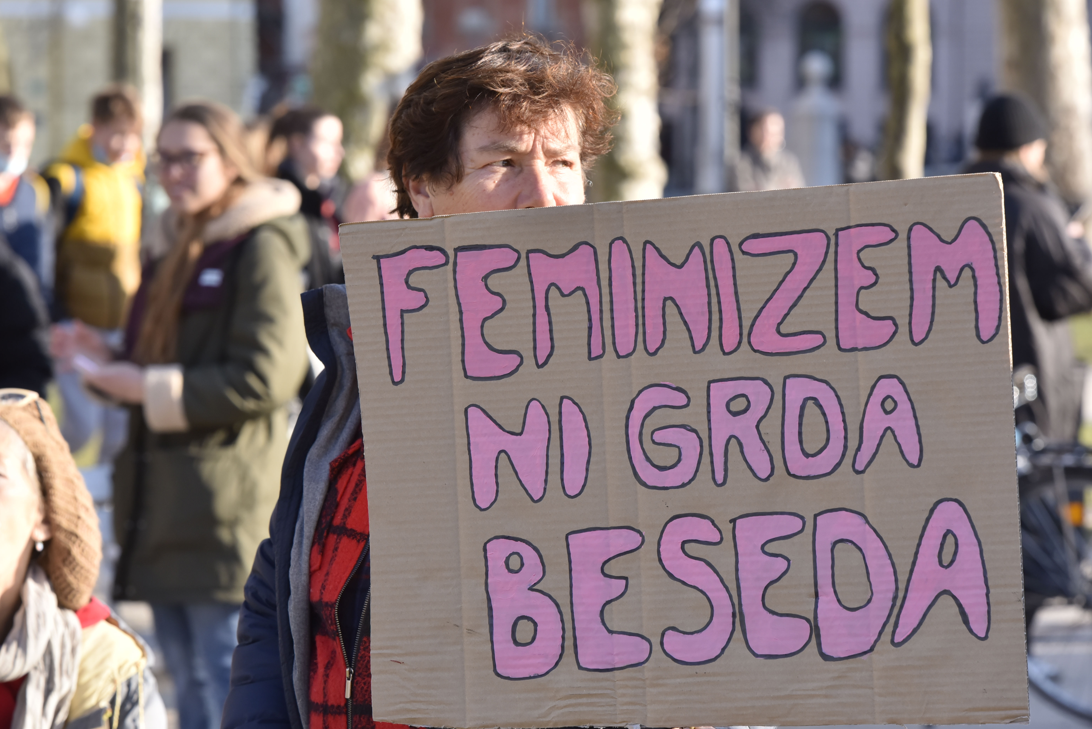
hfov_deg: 11.7
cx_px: 581
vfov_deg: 7.8
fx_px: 5340
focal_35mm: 176
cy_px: 349
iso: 500
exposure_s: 1/400
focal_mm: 165
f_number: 8
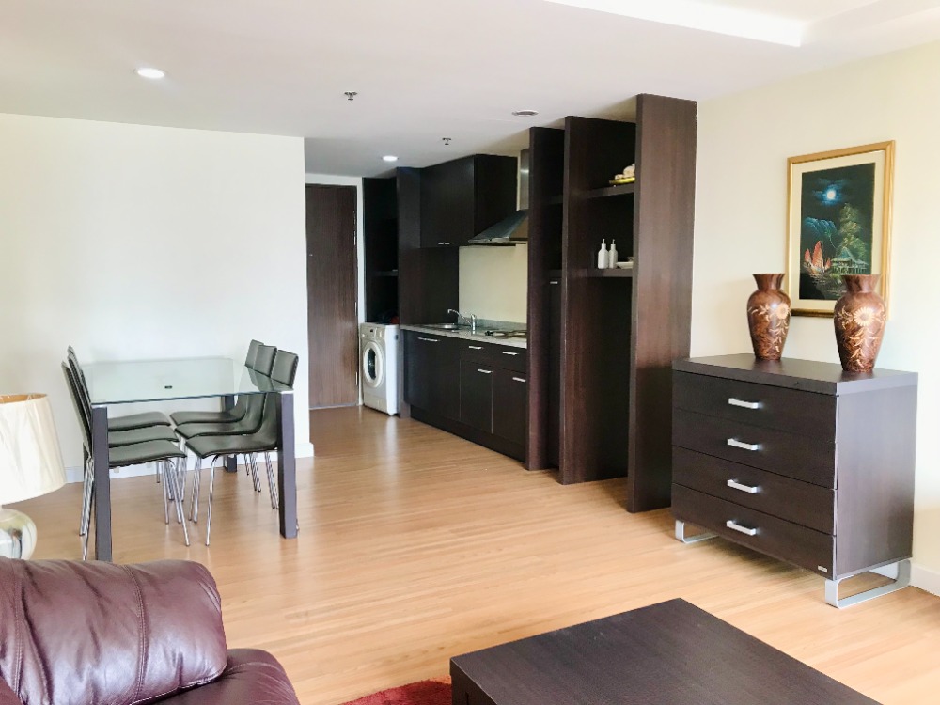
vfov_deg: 49.7
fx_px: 760
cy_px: 352
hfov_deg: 63.4
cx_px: 470
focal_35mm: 28
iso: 25
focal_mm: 3.99
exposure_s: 1/33
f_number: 1.8
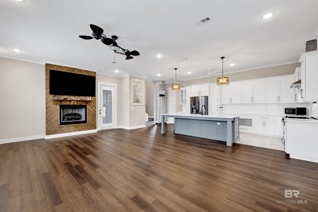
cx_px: 159
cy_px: 106
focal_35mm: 15
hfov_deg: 100.4
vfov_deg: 77.3
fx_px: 132
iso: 400
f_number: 13
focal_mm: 15
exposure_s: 1/2
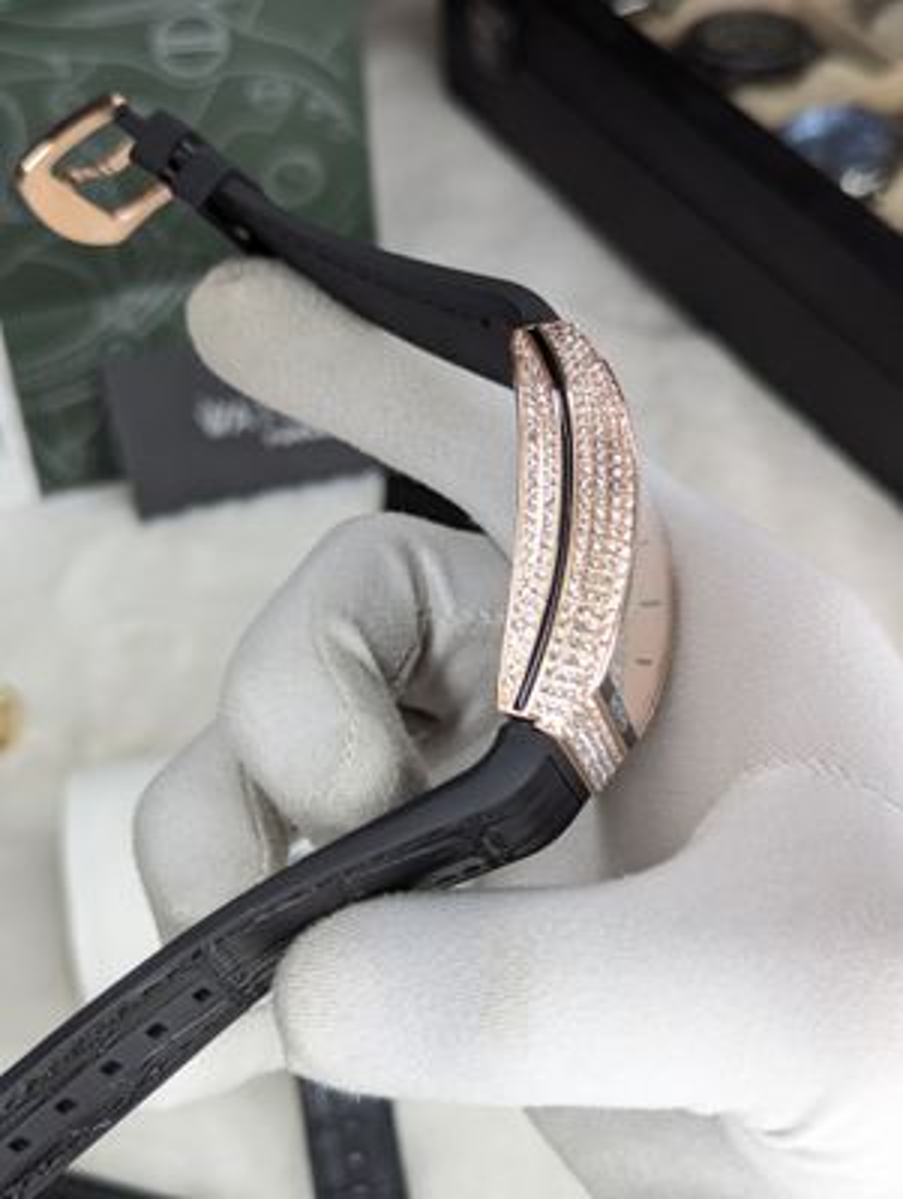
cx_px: 452
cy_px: 600
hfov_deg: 30.3
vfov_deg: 39.6
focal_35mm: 48
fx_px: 1666
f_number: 1.85
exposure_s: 1/90
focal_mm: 6.81
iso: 164
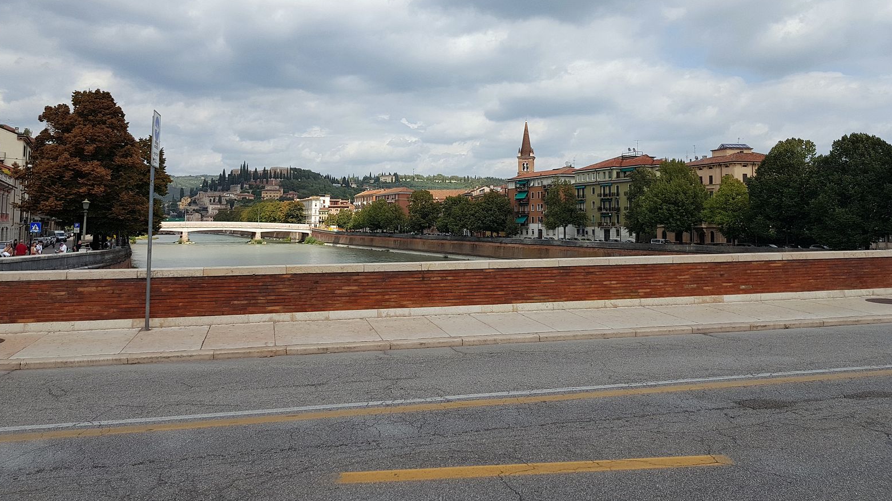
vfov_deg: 39.6
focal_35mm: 29
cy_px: 162
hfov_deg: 66.1
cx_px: 439
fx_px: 686
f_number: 1.7
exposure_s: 1/3016
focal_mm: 4.2
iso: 50
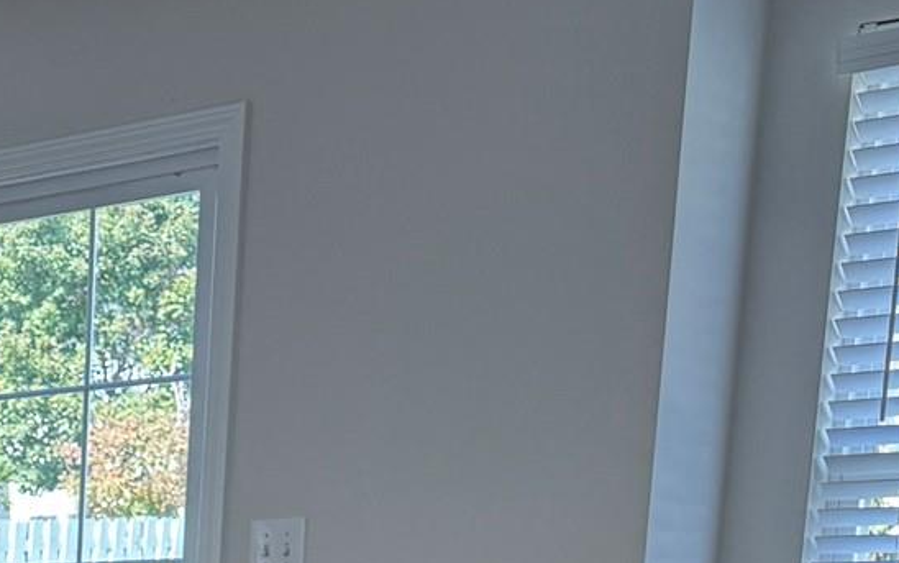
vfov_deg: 12.2
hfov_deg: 18.5
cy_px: 1136
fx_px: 2329
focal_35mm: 95
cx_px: -574
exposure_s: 1/129
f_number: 1.78
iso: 80
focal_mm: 6.76
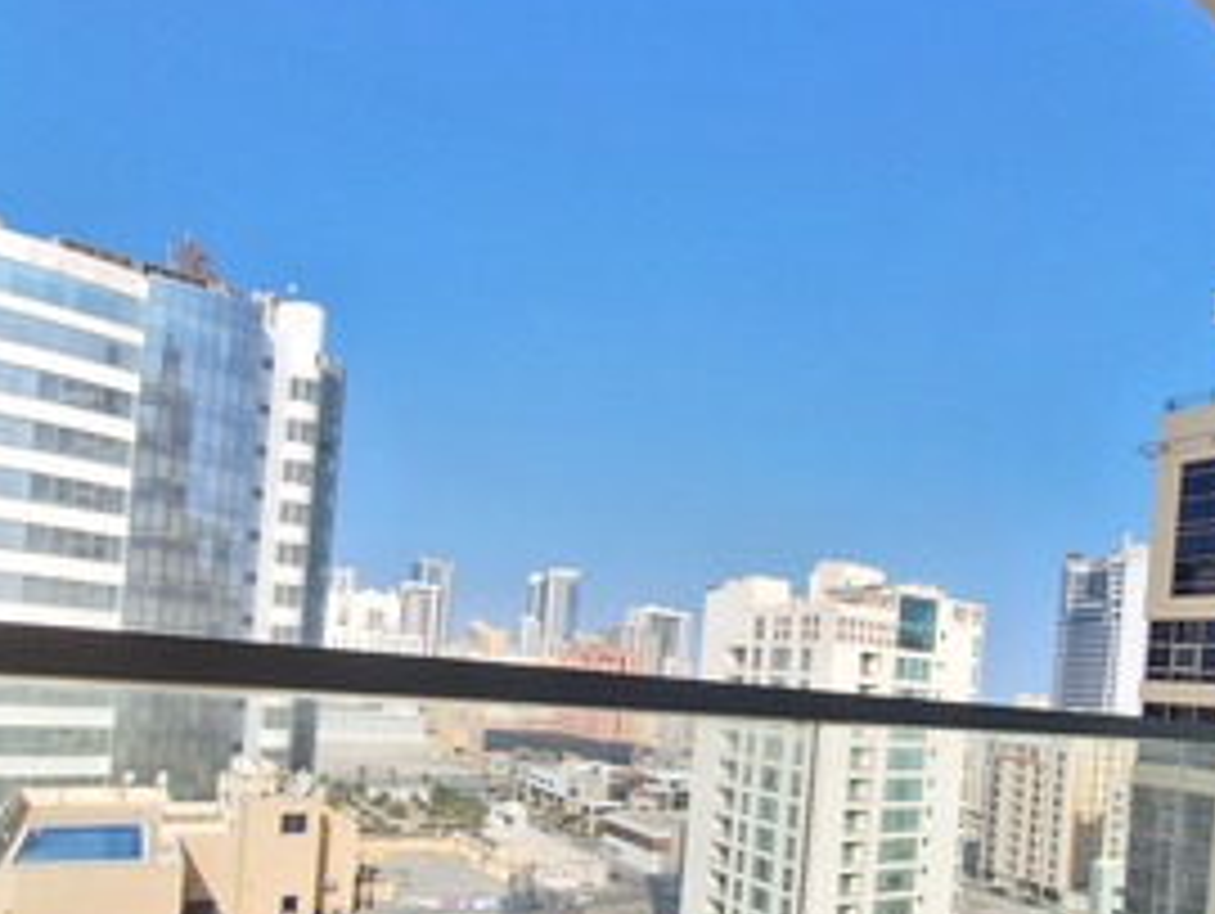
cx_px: 655
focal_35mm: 22
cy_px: 673
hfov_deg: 76.2
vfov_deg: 58.3
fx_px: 773
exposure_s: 1/924
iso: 40
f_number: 2.2
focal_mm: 1.74
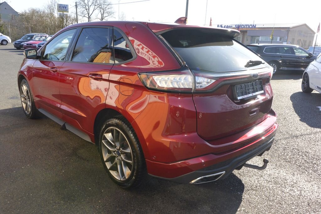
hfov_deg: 67.4
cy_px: 107
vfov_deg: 47.9
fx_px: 241
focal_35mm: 27
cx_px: 160
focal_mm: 10
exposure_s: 1/250
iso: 160
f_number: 6.3
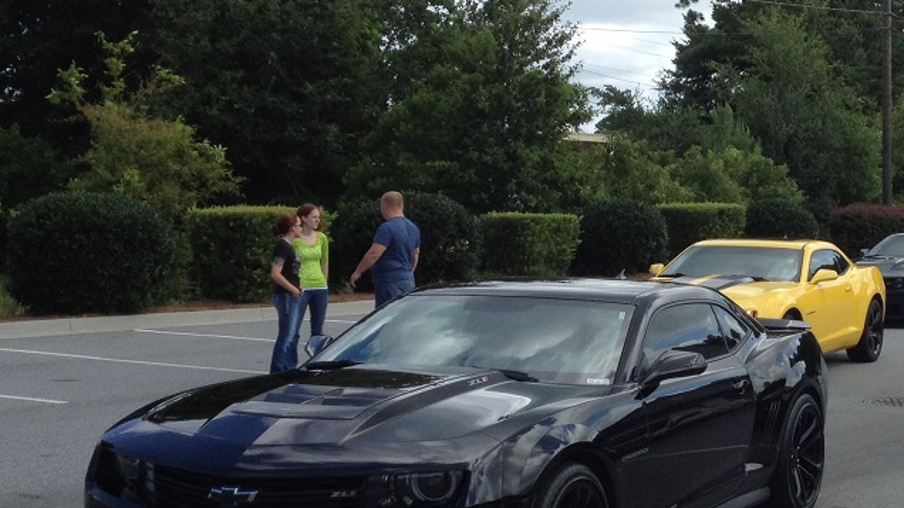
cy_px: 298
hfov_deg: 26.1
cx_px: 844
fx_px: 1869
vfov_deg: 15.5
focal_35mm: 78
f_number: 2.4
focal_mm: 4.28
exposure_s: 1/1004
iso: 50
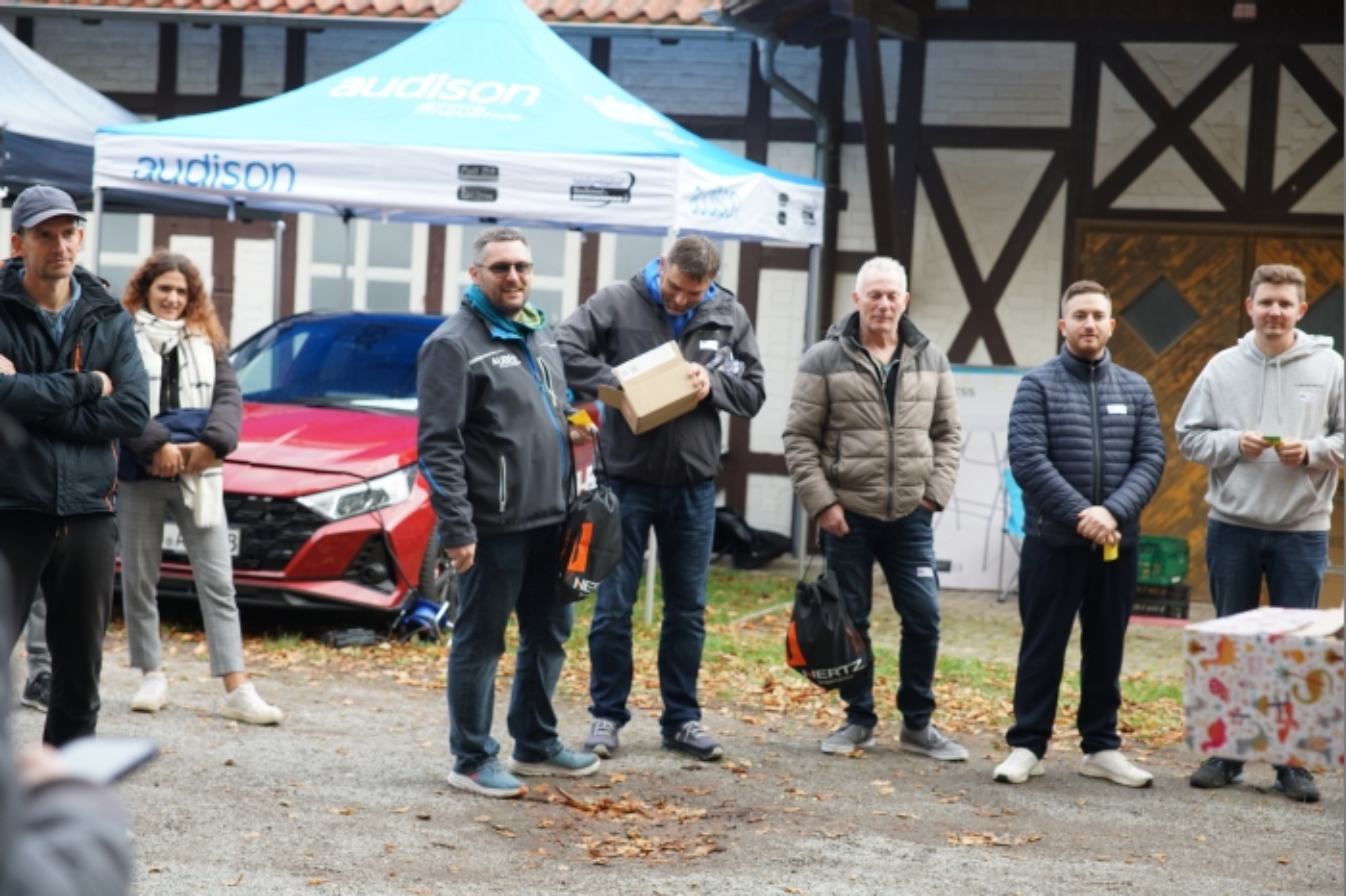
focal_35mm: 70
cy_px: 448
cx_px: 673
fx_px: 2616
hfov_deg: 28.9
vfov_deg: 19.4
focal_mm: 70
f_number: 4
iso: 400
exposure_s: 1/200
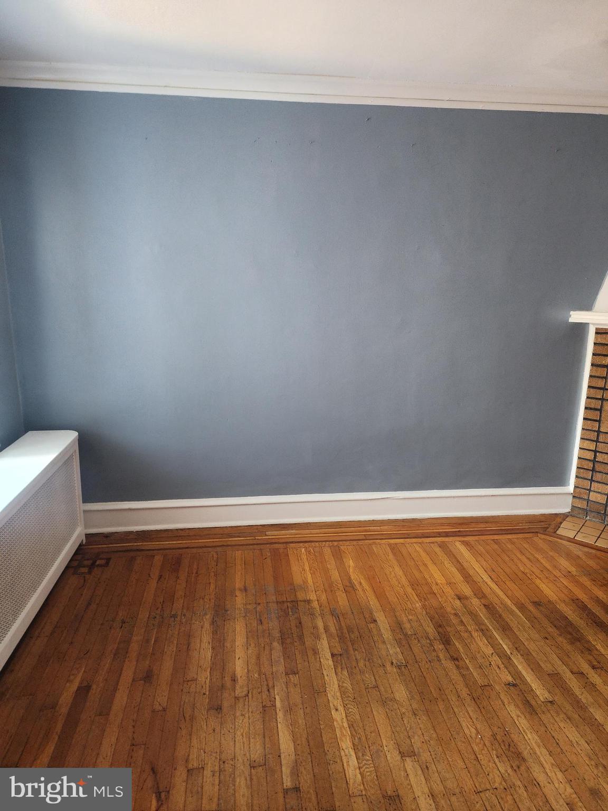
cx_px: 304
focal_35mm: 23
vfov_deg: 73.9
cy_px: 406
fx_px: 539
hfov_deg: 58.9
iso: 400
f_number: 1.8
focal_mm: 6.4
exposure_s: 1/30
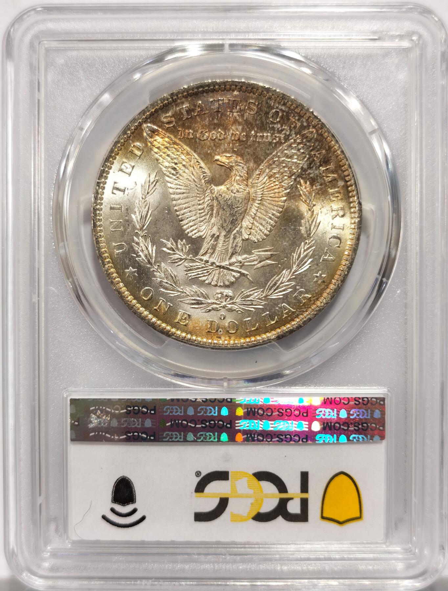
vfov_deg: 35.4
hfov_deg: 27.2
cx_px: 224
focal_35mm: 54
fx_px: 926
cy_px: 296
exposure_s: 1/100
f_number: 16
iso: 100
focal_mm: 5.56
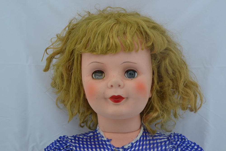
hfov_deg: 43.6
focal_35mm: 45
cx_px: 113
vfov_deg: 29.9
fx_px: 283
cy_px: 76
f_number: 7.1
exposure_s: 1/60
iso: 400
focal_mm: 30
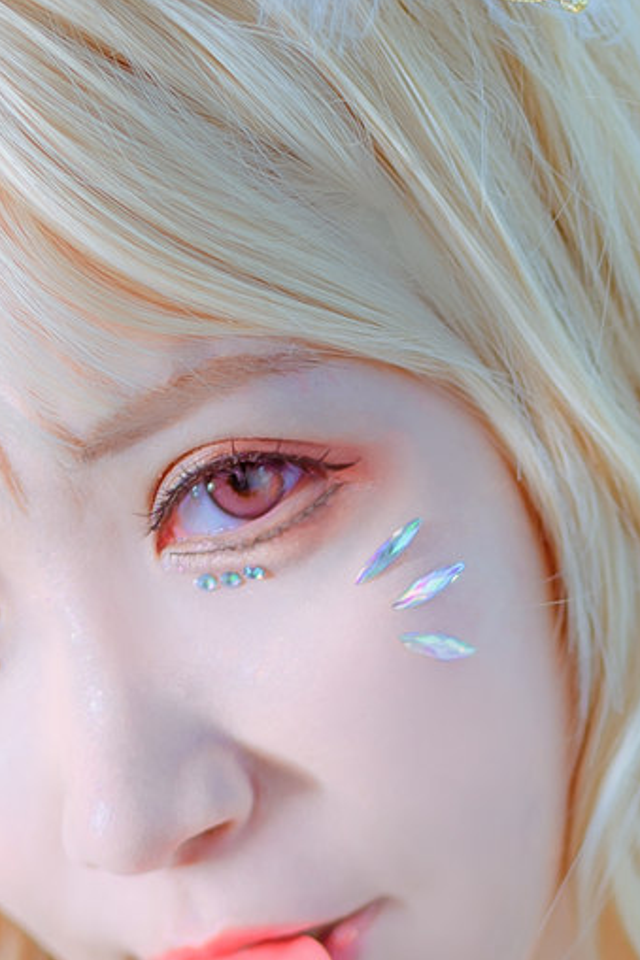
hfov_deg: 8.7
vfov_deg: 12.9
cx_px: 763
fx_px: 4136
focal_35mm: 155
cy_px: 1169
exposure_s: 1/200
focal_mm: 35
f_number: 1.4
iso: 100
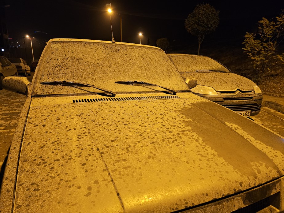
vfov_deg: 58.9
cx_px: 142
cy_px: 106
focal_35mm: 23
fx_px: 189
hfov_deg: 73.9
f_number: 1.7
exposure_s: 1/33.3
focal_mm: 6.3
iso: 640
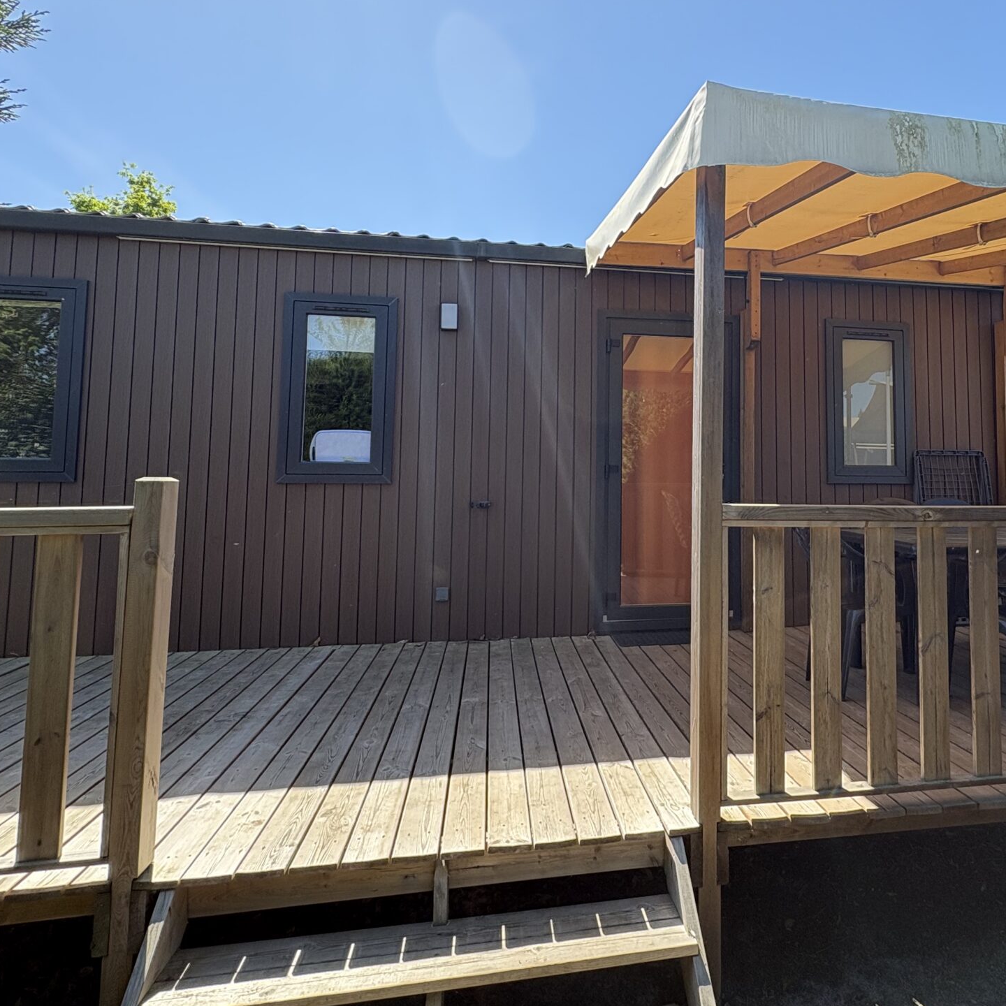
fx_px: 723
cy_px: 420
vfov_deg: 69.2
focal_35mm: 22
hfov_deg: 68.3
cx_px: 641
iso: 64
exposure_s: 1/620
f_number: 2.2
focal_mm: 2.22
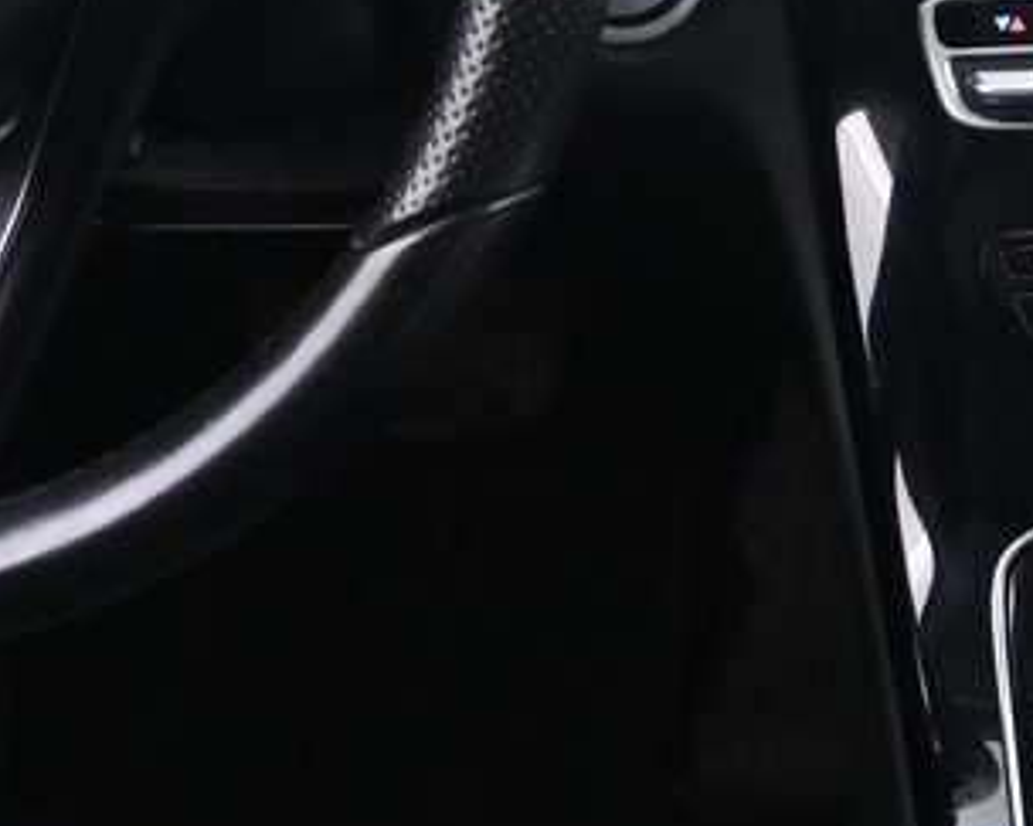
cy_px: 156
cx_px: 1414
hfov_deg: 15.2
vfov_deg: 12.8
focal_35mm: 120
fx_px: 3668
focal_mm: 16
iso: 4000
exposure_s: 1/25
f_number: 3.5
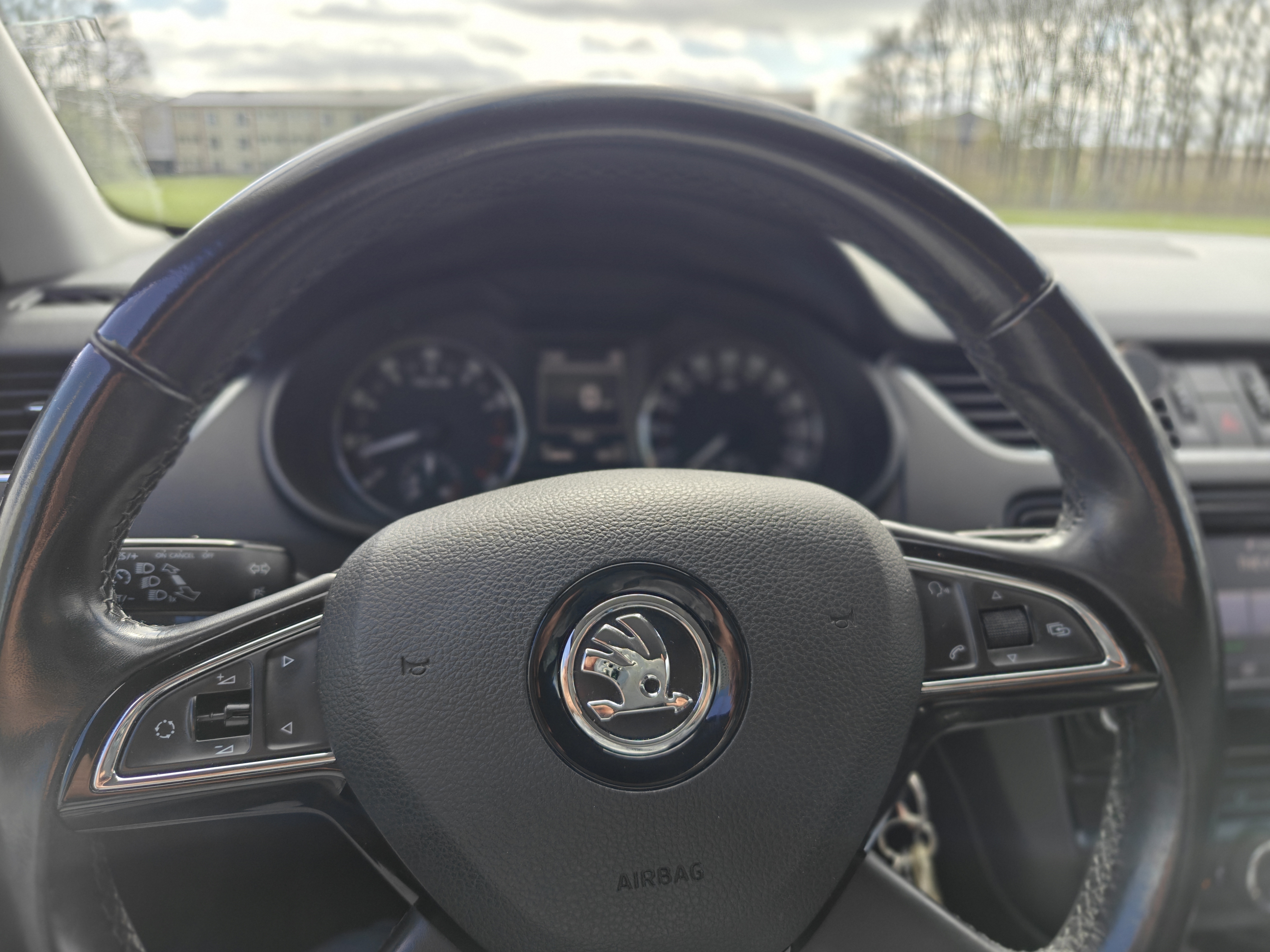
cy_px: 476
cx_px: 635
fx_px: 844
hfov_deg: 73.9
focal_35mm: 23
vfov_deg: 58.9
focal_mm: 6.06
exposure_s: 1/312
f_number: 3.5
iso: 50
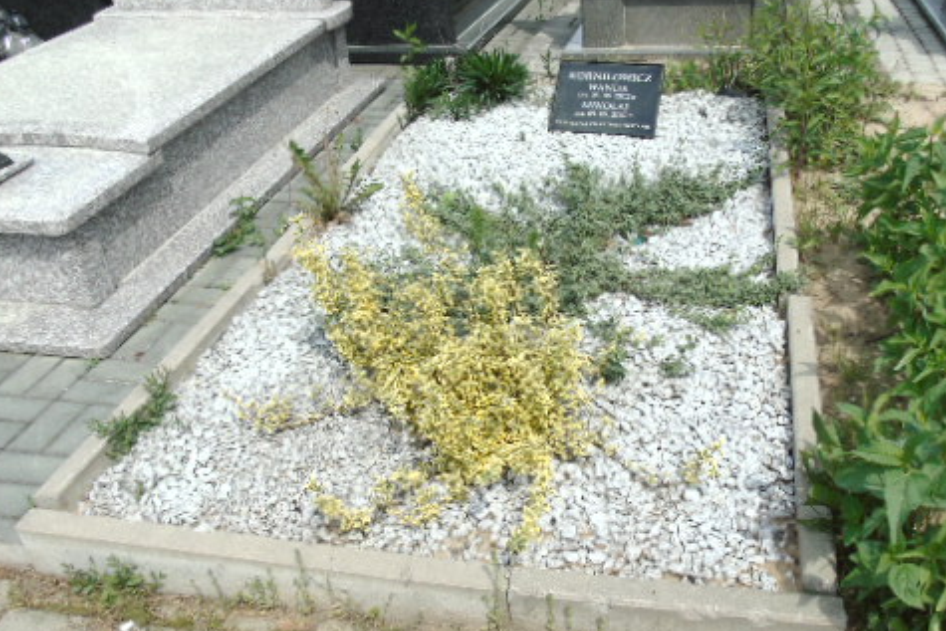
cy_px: 356
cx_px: 546
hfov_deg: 54.2
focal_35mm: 35
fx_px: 920
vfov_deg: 37.8
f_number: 3.4
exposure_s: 1/800
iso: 80
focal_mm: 4.4
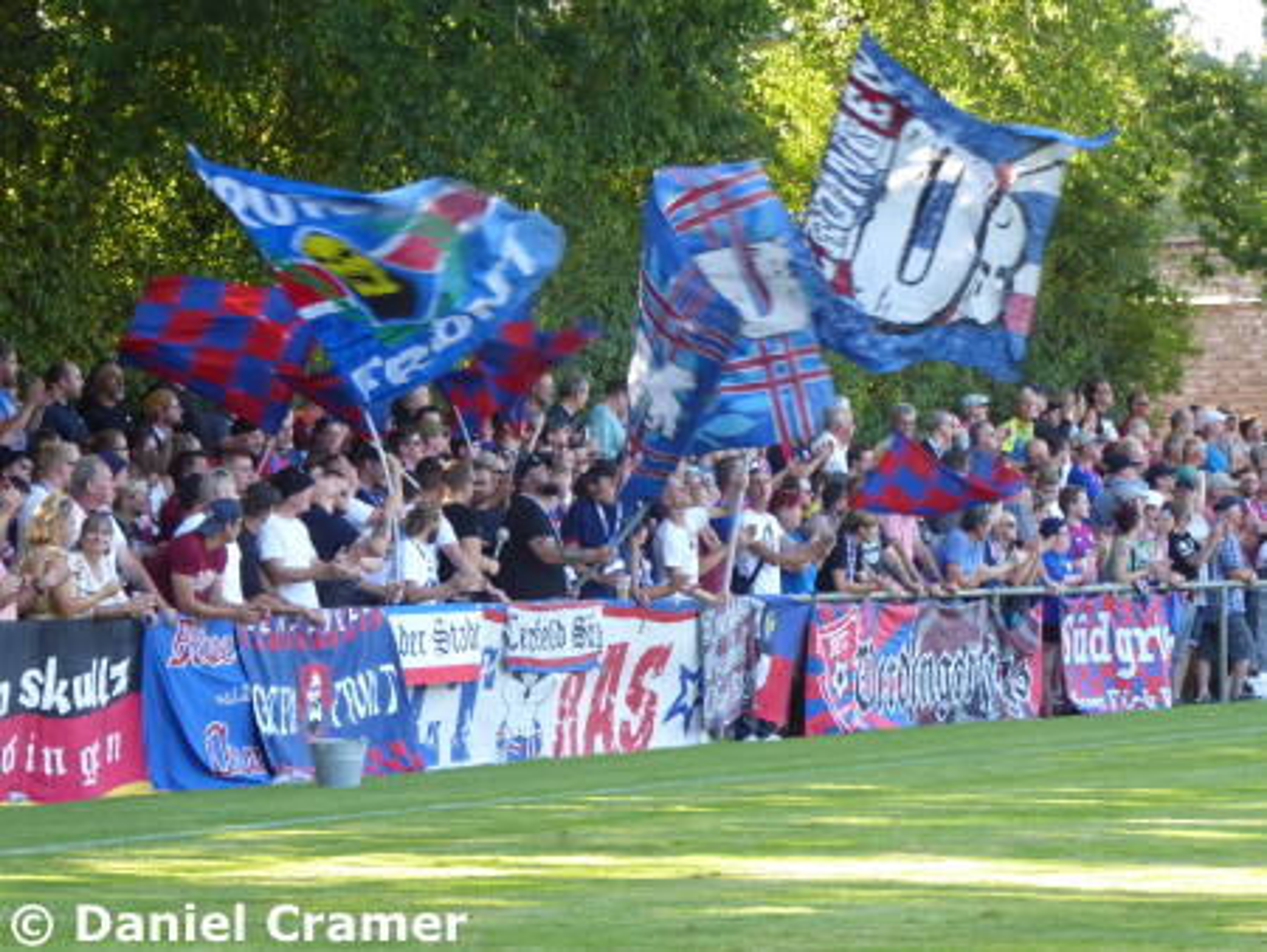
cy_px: 476
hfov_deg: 10.7
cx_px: 634
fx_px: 6775
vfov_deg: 8.0
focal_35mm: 185
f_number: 5.6
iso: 400
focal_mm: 33.2
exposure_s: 1/80
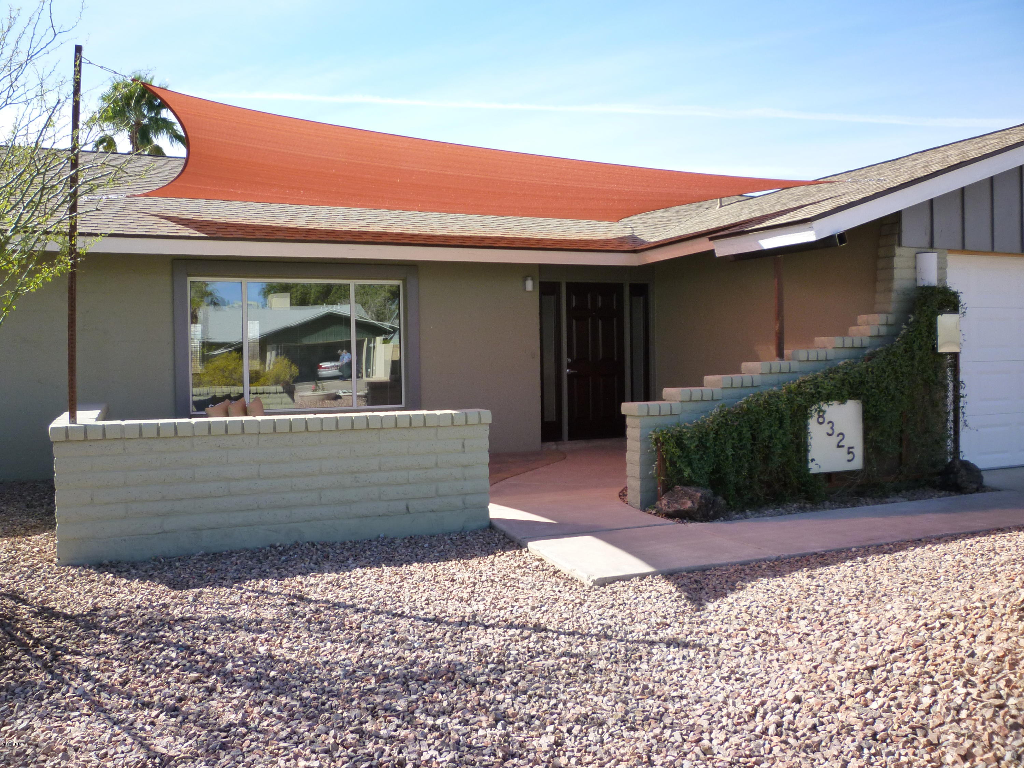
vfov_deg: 48.2
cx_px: 512
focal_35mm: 29
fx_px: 858
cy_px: 384
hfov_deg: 61.7
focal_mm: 5.2
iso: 125
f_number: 3.3
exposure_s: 1/400
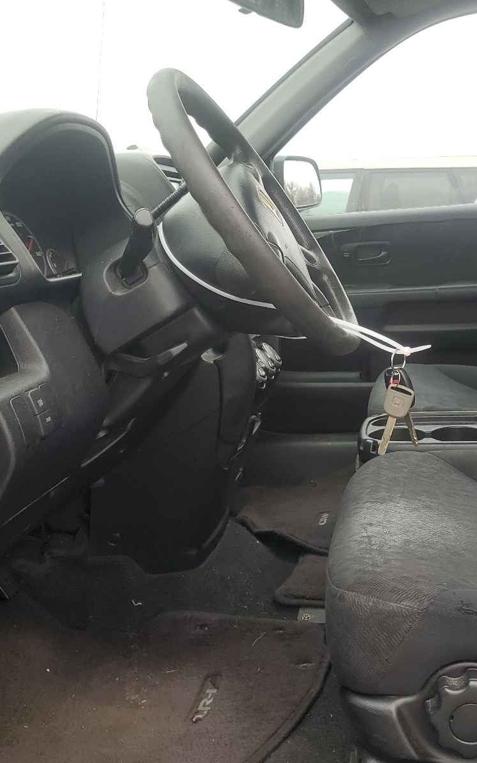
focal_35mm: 37
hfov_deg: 33.6
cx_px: 373
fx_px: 770
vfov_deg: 52.7
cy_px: 381
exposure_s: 1/233
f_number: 1.5
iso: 50
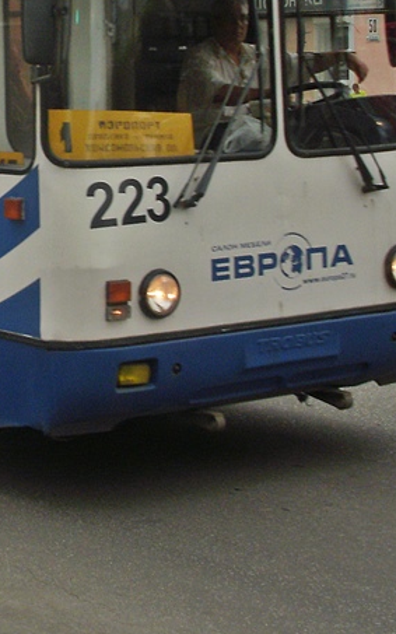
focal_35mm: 101
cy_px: 88
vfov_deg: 20.3
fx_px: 1745
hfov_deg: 12.5
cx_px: -136
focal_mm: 6.3
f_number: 5.6
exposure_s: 1/125
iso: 100
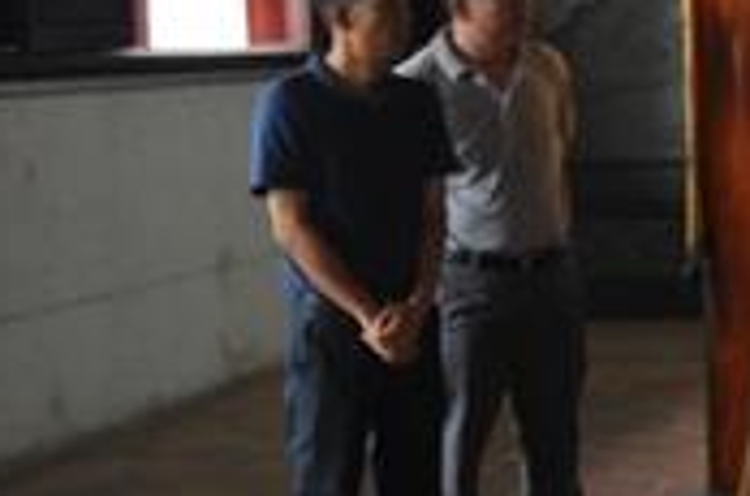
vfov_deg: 14.7
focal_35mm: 92
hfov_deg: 19.9
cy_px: 147
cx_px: 1052
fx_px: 1911
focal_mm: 32
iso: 800
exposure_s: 1/50
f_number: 3.5
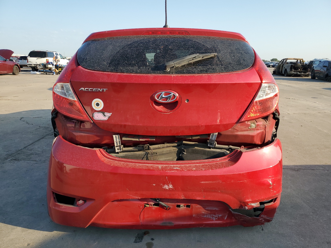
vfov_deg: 53.1
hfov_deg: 67.3
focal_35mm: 26
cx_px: 166
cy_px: 124
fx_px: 249
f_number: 1.5
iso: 50
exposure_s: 1/1429
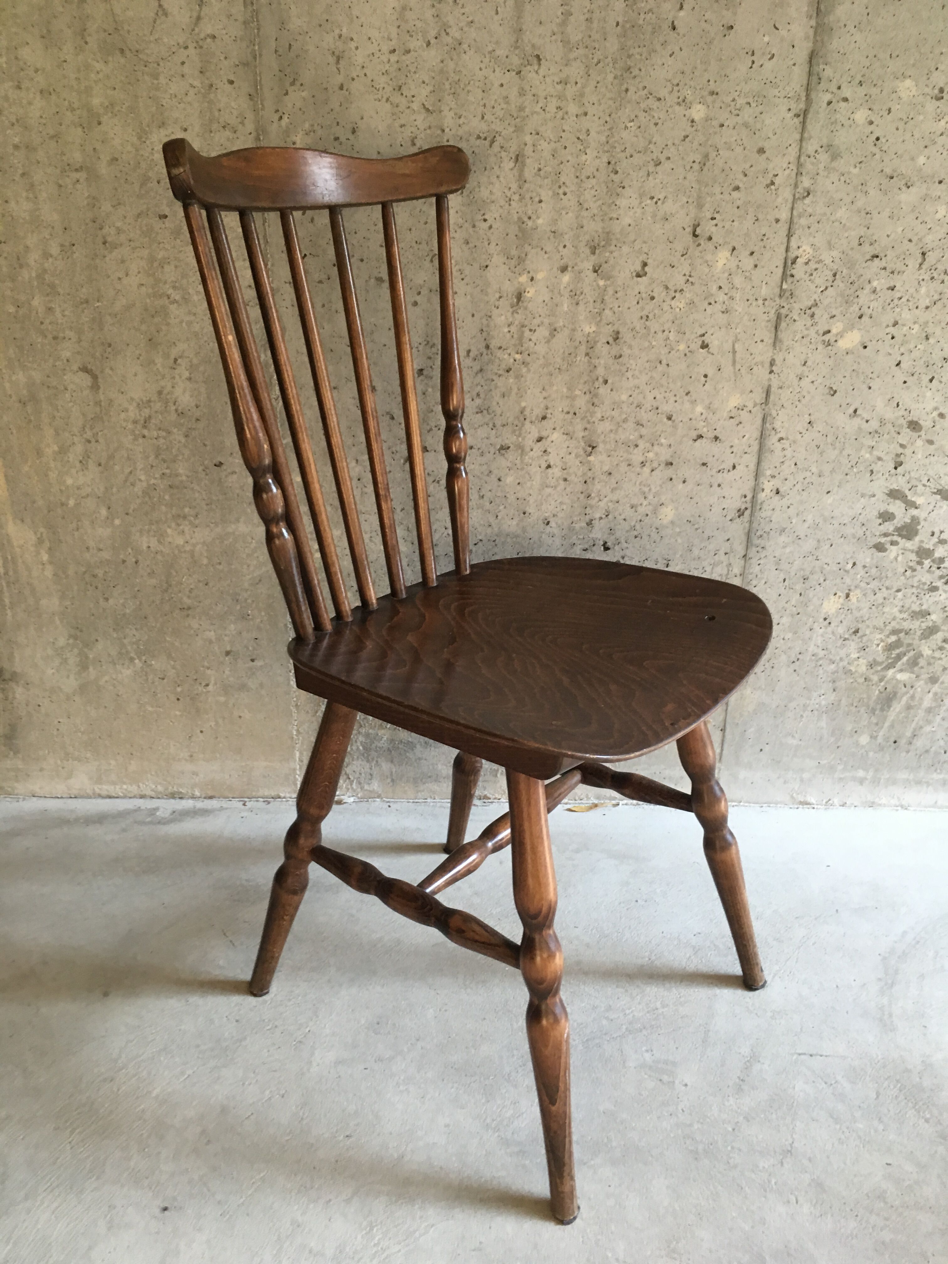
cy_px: 632
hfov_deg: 48.2
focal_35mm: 29
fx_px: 1059
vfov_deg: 61.7
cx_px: 474
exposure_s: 1/33
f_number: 2.2
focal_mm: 4.15
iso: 125
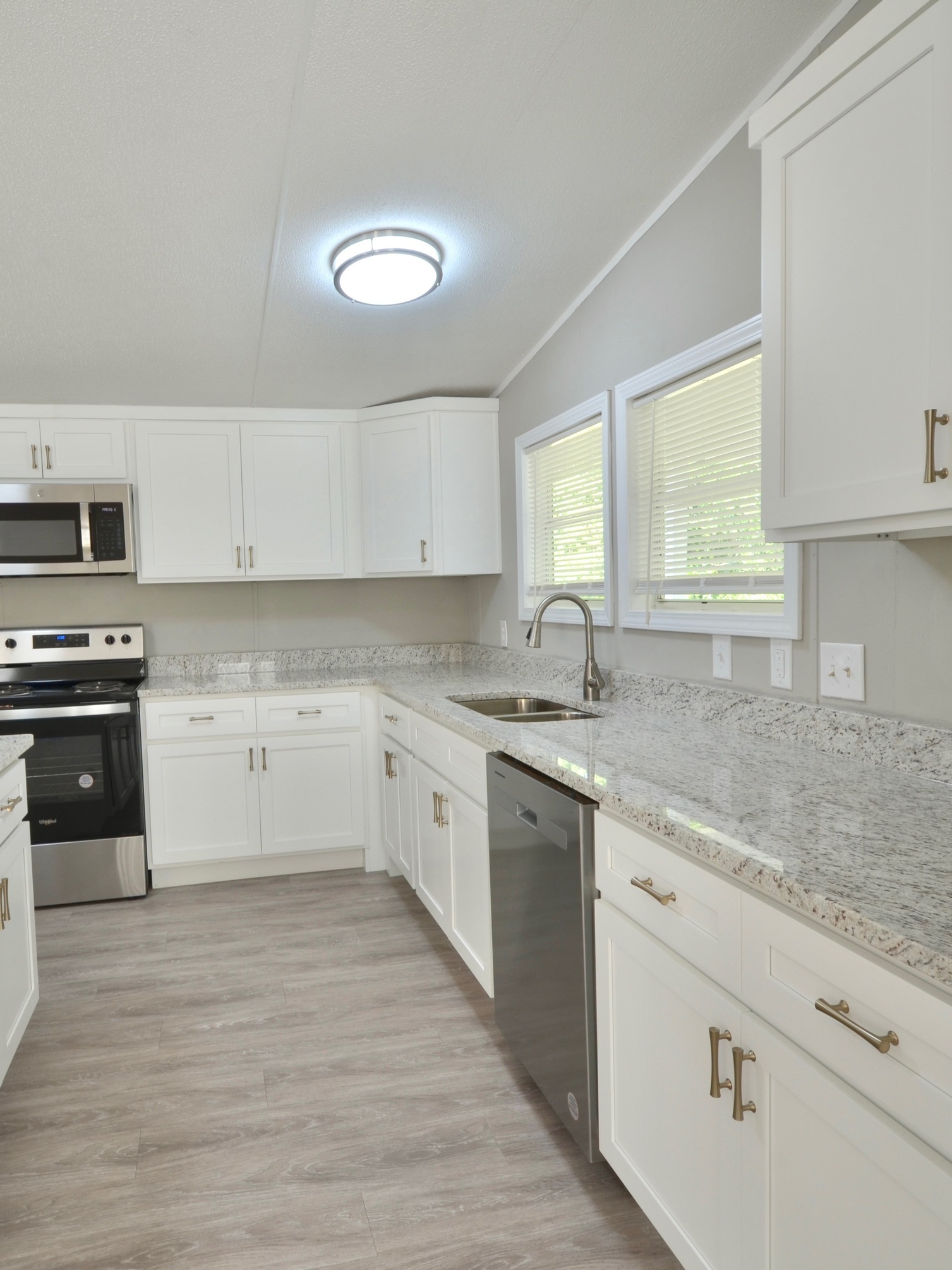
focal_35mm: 22
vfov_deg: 76.4
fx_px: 807
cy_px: 637
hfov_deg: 60.0
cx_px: 340
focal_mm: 10
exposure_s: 1/8
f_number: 9
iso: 100
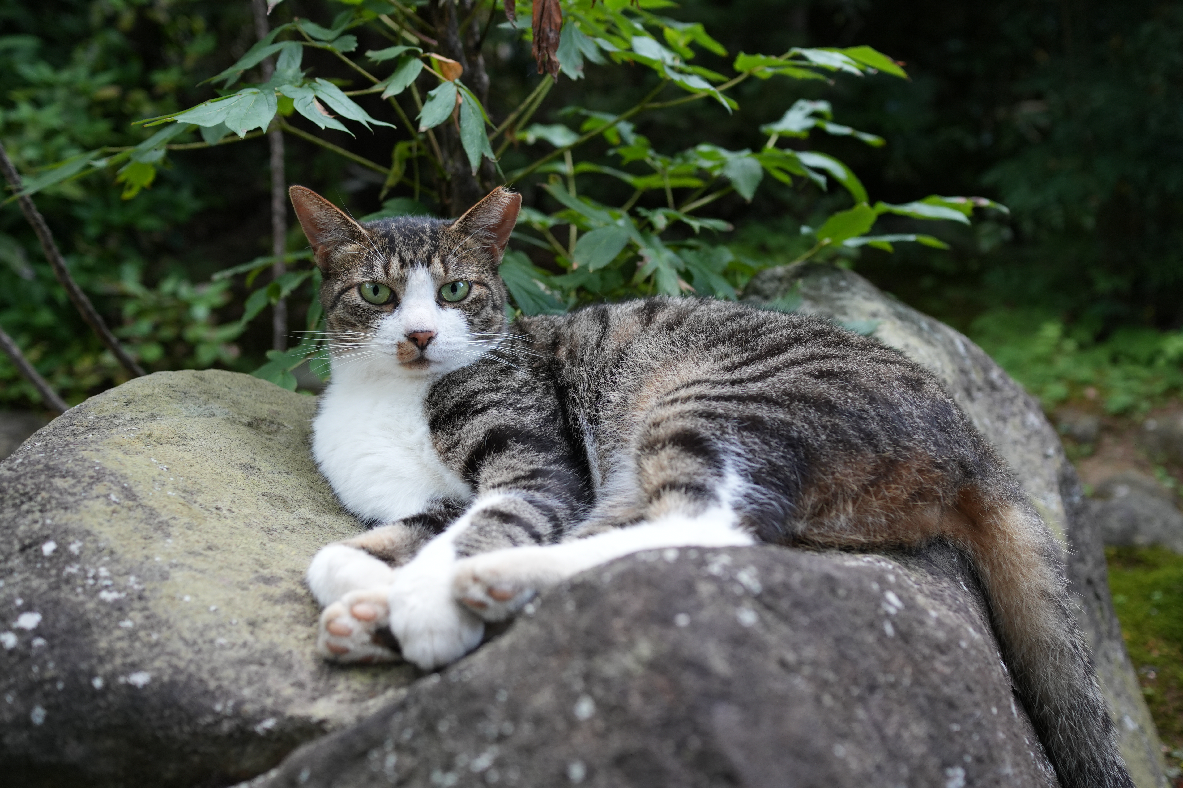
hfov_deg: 53.1
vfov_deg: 36.9
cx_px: 592
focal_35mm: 36
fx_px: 1183
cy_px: 394
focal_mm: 24
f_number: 2.8
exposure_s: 1/60
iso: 400
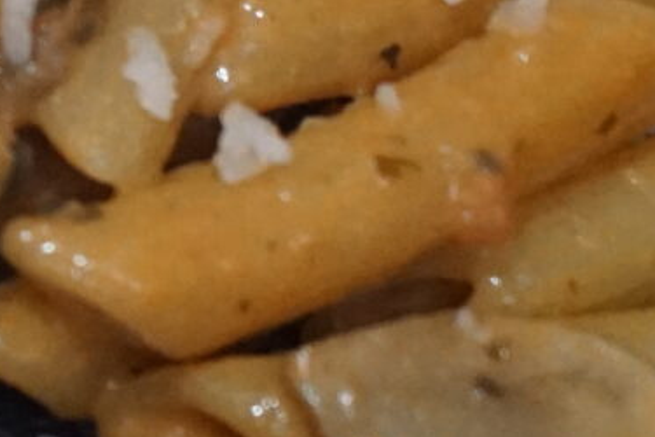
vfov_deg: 3.9
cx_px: -851
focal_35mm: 348
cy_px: -454
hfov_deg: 5.7
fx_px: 6331
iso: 5000
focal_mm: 51
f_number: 4.5
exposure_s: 1/160
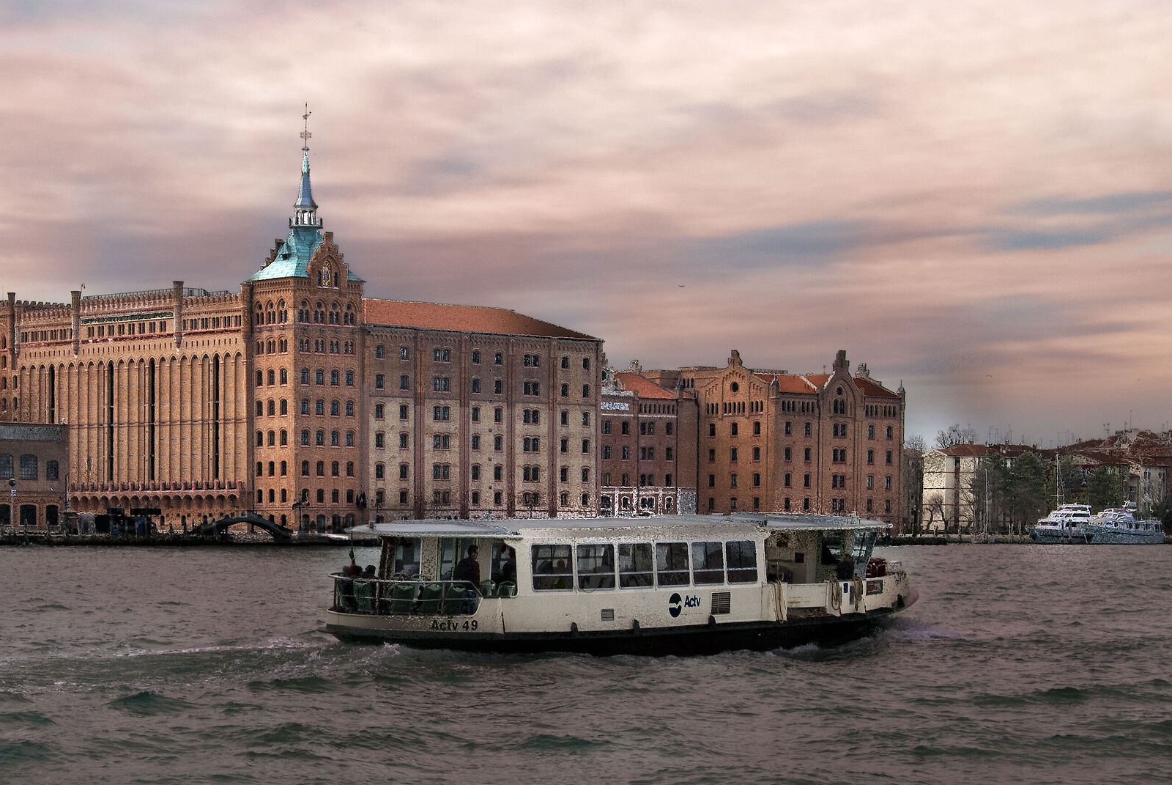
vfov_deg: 15.2
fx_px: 2933
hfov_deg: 22.5
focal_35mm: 90
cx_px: 435
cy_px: 587
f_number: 14
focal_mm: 40
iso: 400
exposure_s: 1/250
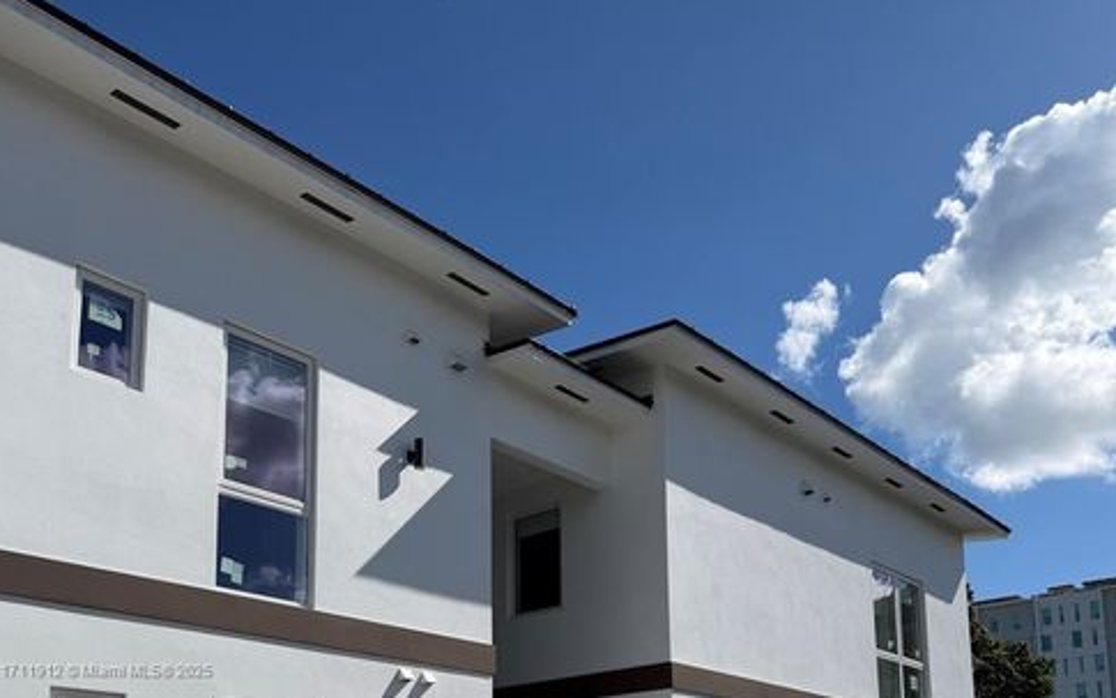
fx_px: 1064
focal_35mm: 35
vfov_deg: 33.6
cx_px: 552
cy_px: 672
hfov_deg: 55.3
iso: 80
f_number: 1.78
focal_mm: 6.76
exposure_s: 1/11905
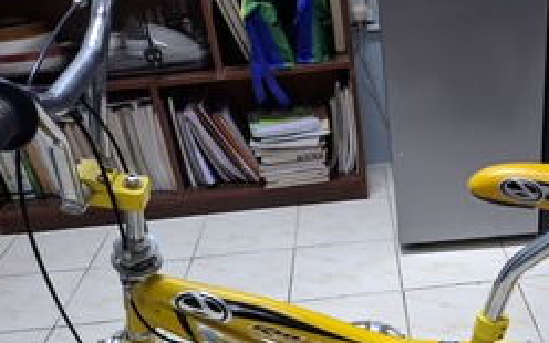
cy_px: 318
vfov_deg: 27.4
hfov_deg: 43.3
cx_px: 395
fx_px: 673
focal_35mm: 45
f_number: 1.8
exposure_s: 1/30
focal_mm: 5.54
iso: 250
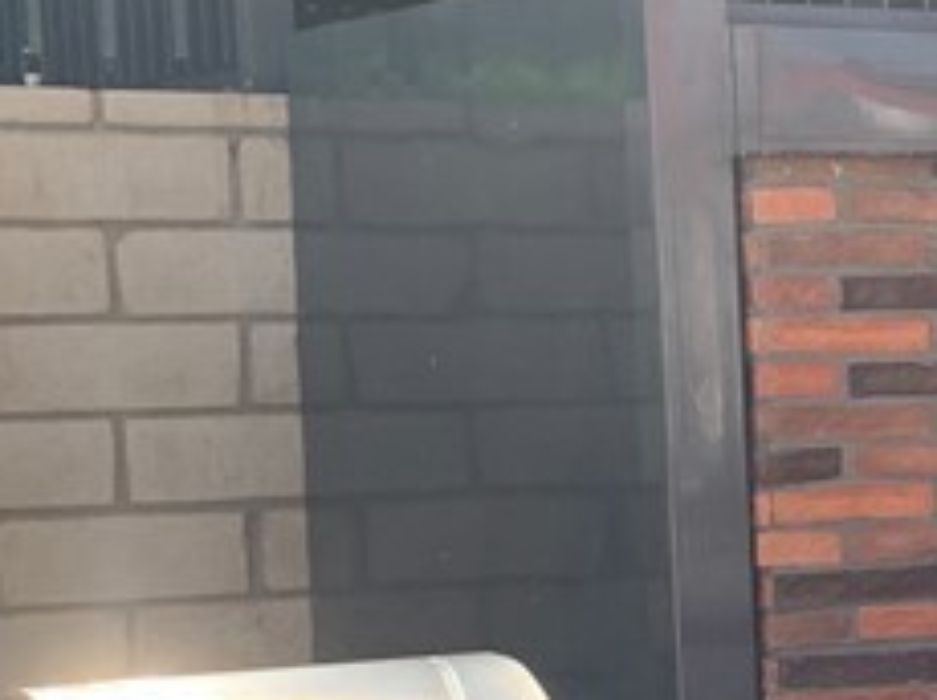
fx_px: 3137
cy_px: 737
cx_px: 1528
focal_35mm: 116
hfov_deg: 15.3
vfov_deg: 12.6
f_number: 1.8
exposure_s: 1/476
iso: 25
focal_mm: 4.25
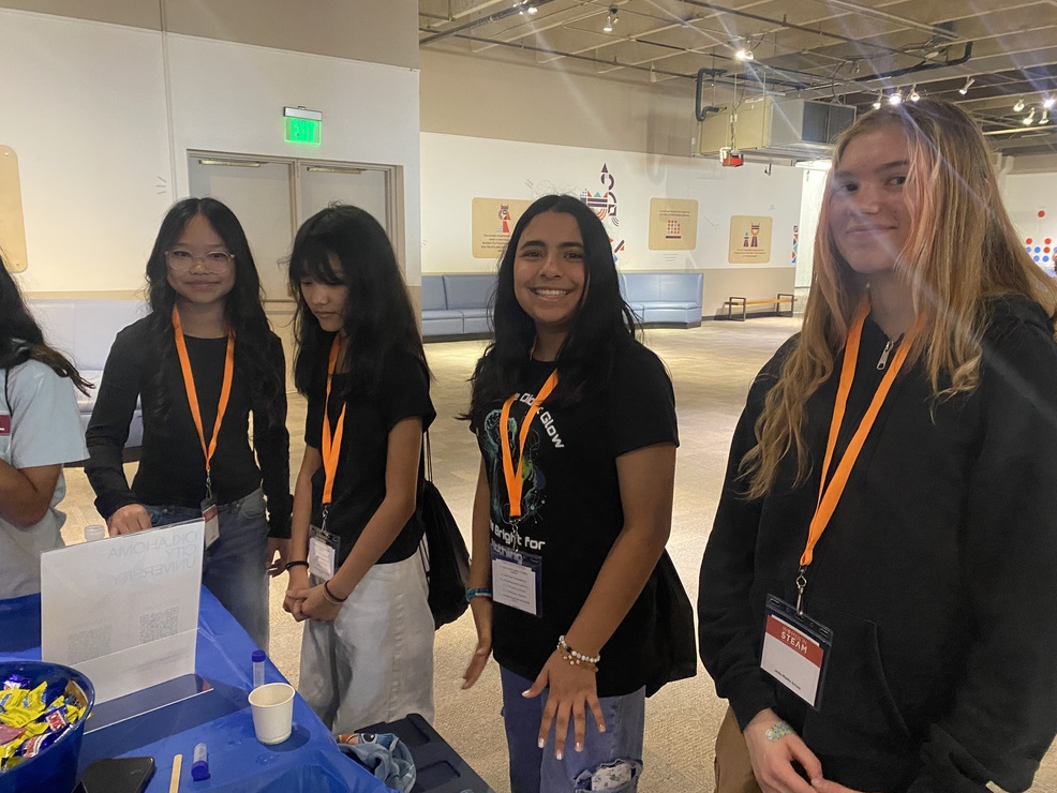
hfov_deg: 65.3
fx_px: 825
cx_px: 531
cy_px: 409
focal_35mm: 27
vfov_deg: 51.4
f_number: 1.8
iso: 640
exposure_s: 1/30
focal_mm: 4.25
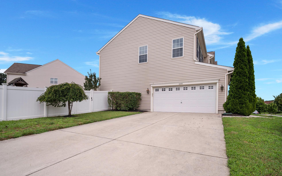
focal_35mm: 17
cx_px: 140
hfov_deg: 94.4
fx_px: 131
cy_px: 94
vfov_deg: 67.9
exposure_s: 1/2000
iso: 200
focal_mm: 16
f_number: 4.5
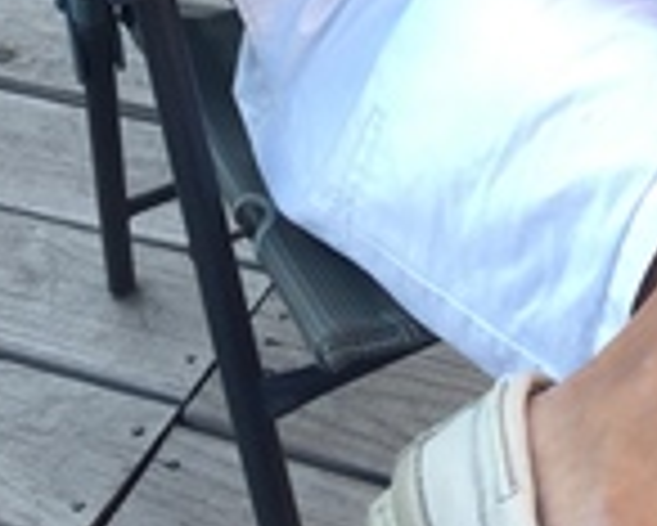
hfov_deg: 20.2
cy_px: -378
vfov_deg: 14.8
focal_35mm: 93
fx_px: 1810
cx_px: 598
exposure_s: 1/133
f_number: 2.2
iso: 32
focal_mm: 4.15
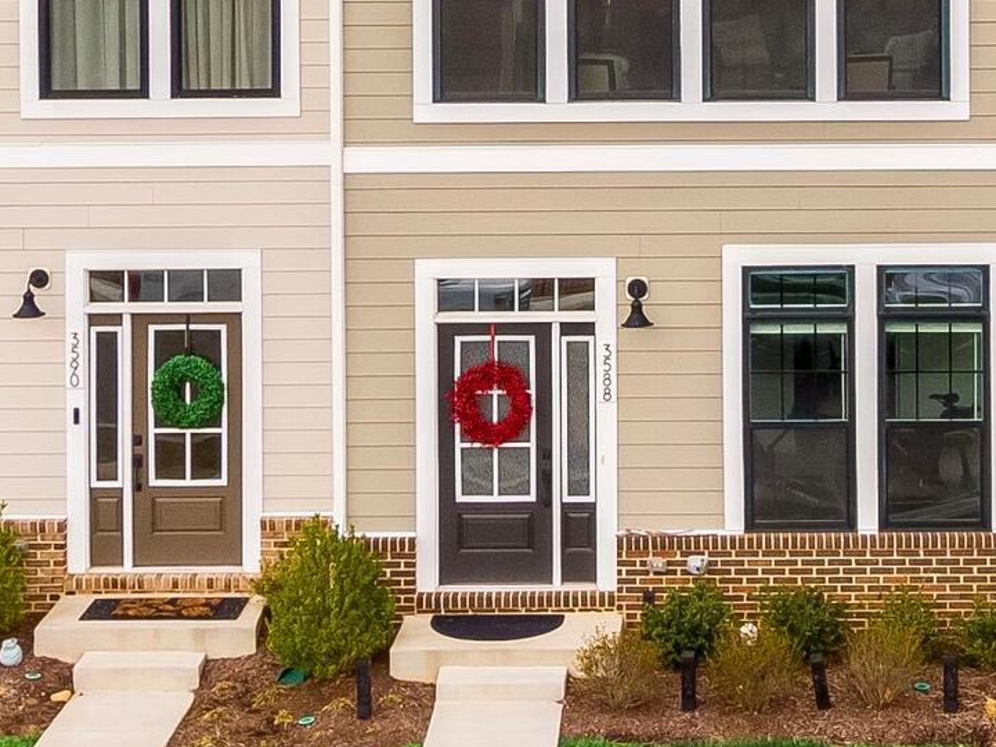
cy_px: -77
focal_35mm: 91
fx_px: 2618
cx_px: 672
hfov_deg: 21.4
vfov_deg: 15.8
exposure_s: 1/500
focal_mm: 5.45
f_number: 3.1
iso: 100
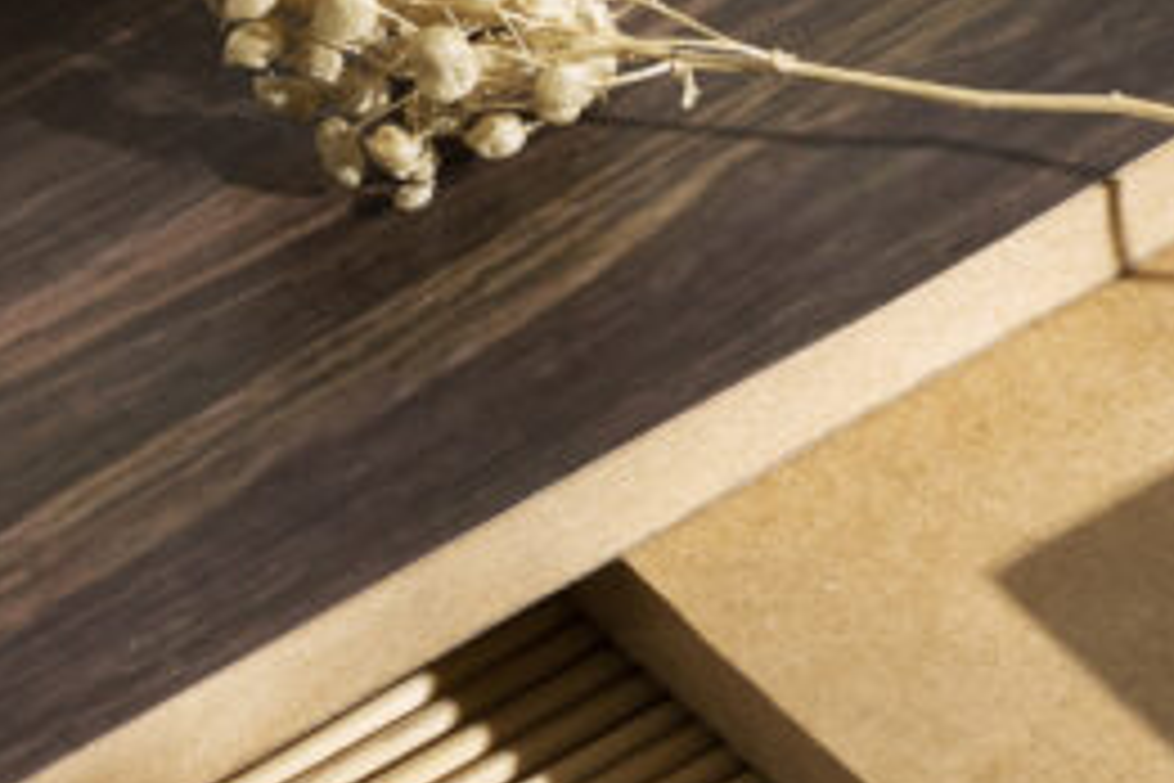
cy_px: 513
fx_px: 6391
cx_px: 634
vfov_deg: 7.0
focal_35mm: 196
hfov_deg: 10.5
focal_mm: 50
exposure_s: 1/125
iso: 320
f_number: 10
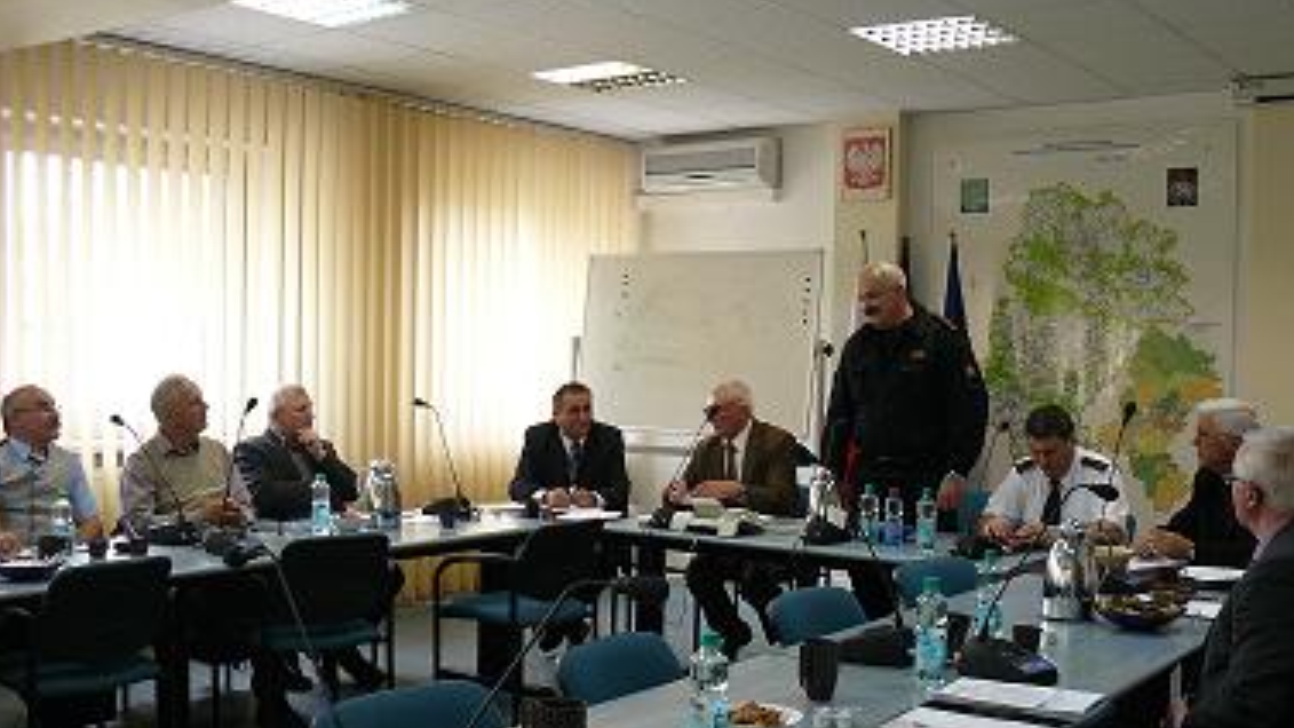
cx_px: 645
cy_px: 426
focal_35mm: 40
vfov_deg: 29.6
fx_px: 1372
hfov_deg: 50.5
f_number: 2.8
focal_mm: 6
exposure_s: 1/30
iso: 100
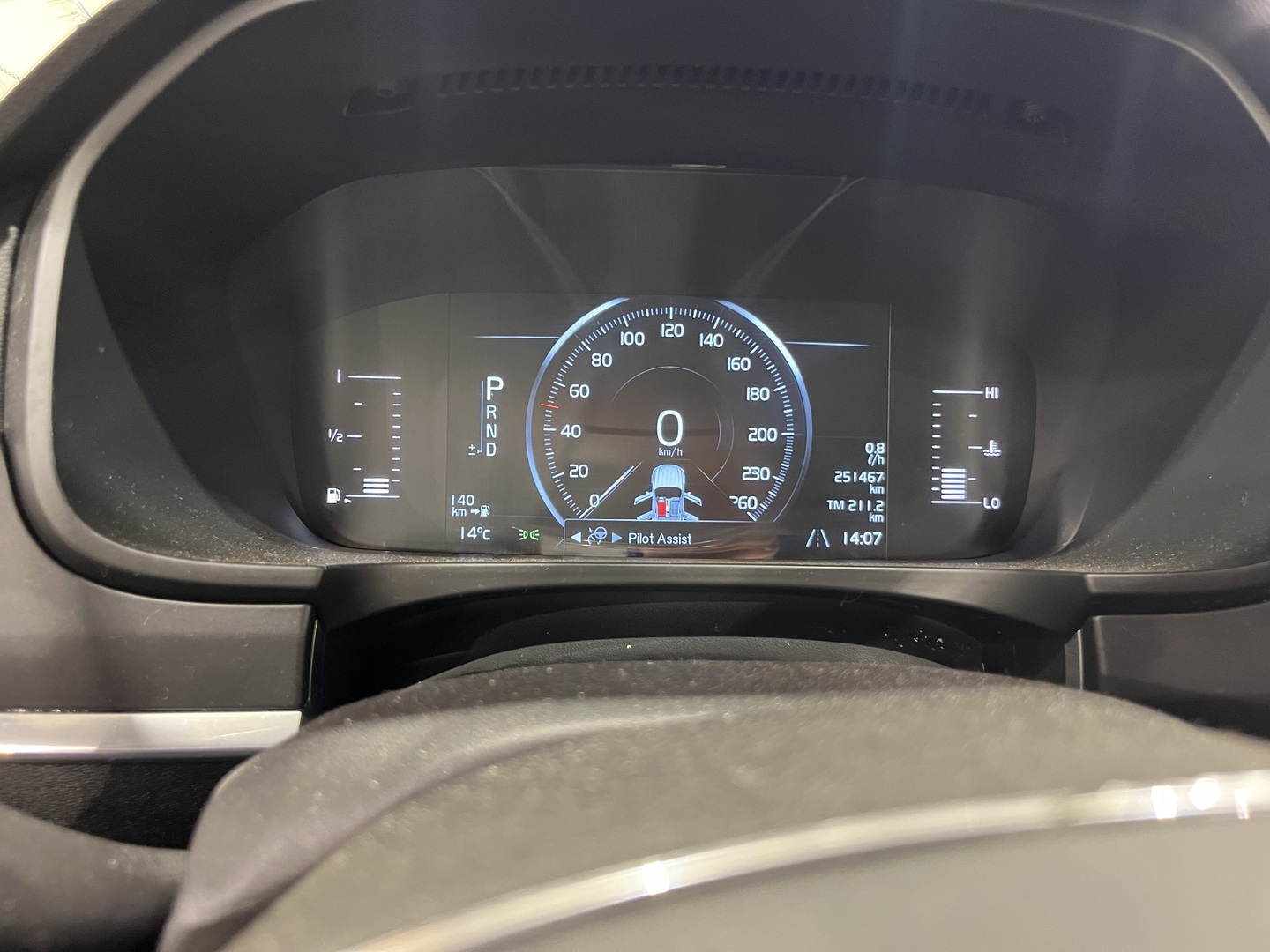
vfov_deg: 53.1
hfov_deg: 67.3
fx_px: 954
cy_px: 476
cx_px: 635
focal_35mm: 26
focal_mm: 5.1
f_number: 1.6
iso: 500
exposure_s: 1/50
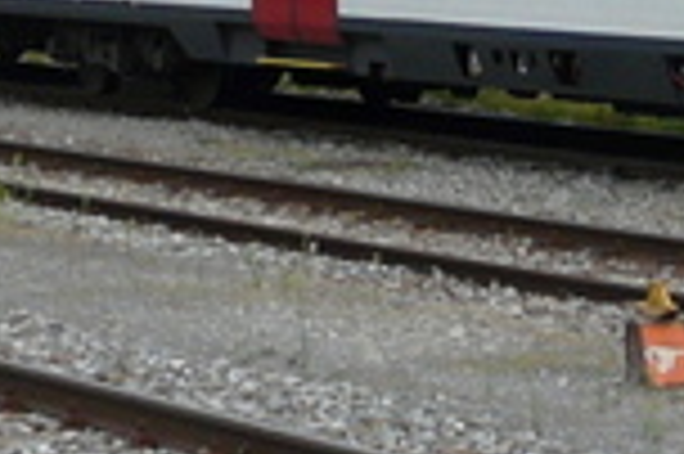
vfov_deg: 5.4
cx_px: 837
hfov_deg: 8.1
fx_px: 4802
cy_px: -162
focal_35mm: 253
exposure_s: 1/100
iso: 100
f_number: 3.6
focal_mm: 6
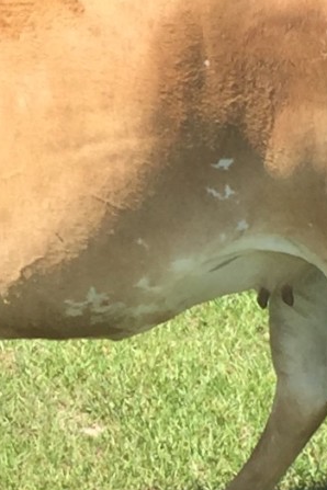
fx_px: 1104
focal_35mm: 81
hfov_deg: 16.3
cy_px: 274
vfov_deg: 25.0
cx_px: -35
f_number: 2.2
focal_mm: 4.15
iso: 32
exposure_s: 1/1014
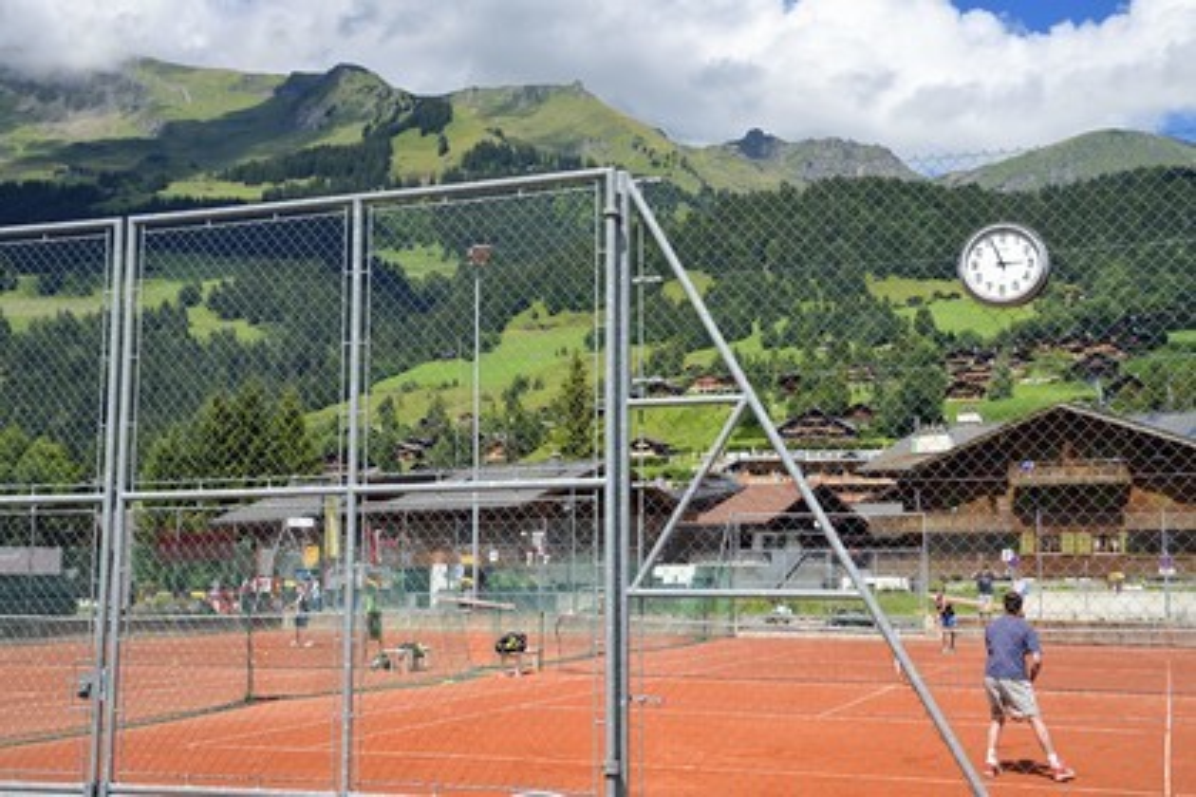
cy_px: 398
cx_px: 598
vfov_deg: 29.9
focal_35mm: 45
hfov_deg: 43.6
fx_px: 1495
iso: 200
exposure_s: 1/250
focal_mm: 45
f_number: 16
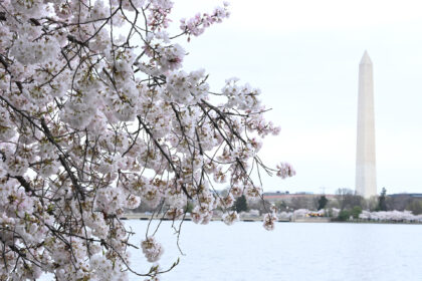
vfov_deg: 19.5
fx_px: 820
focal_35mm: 70
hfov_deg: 28.8
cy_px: 140
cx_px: 211
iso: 800
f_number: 14
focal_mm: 70
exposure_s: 1/200
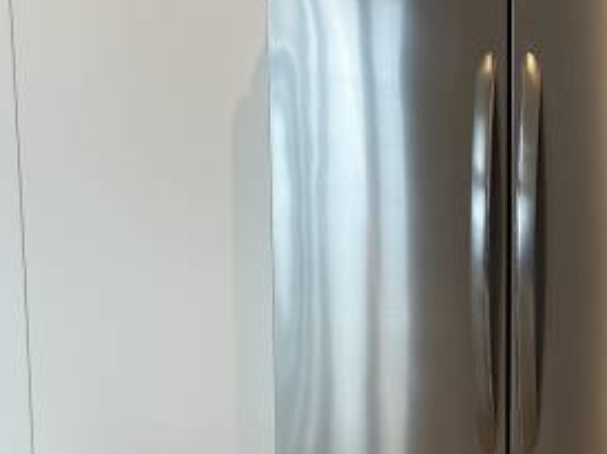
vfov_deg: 15.5
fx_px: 1664
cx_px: 552
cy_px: 301
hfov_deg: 20.2
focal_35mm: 95
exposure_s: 1/120
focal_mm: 4.25
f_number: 1.8
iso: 125
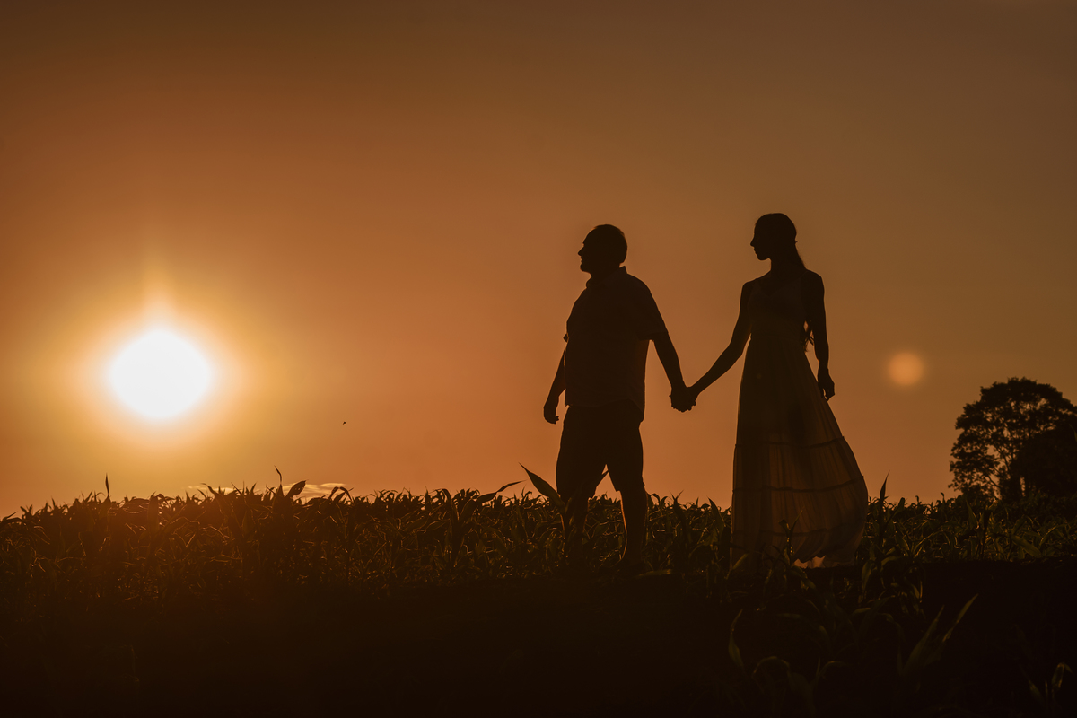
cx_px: 538
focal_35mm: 120
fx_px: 3590
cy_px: 359
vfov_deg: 11.4
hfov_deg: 17.1
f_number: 8
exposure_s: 1/1600
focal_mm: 80
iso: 100
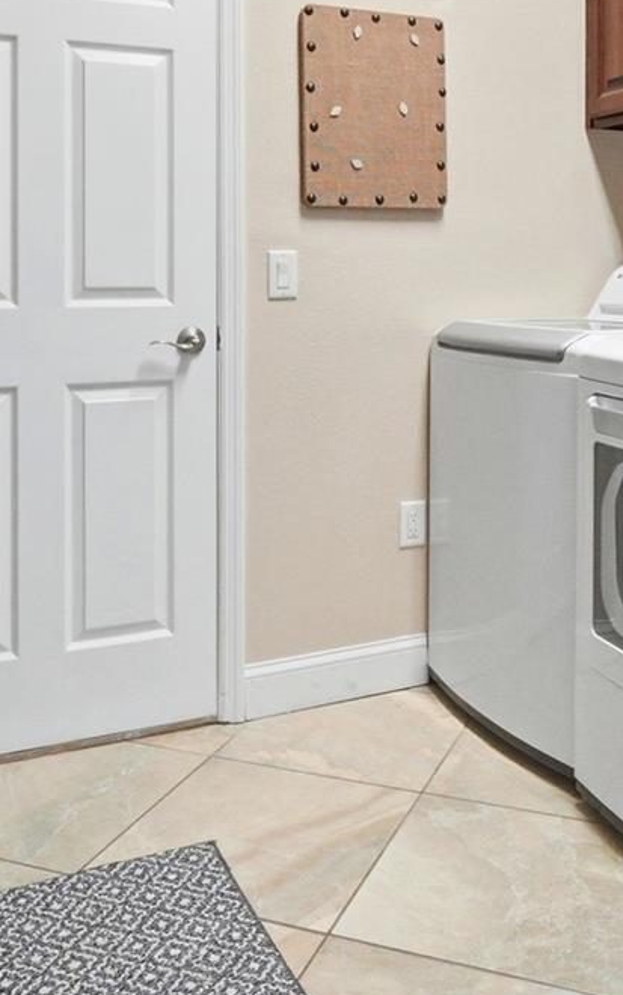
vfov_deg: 50.9
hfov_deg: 34.2
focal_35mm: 37
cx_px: 407
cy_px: 273
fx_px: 1004
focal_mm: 10
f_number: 5.6
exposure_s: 1/50
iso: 125
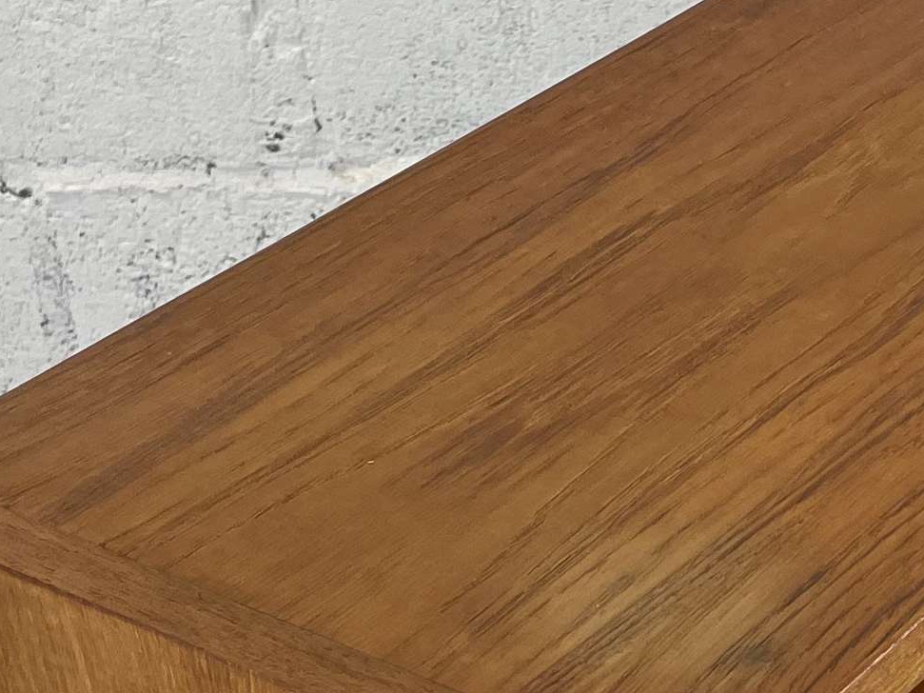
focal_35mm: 108
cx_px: 971
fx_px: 2882
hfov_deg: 17.7
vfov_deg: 13.6
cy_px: 641
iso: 64
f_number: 1.6
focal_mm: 4.2
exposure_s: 1/100
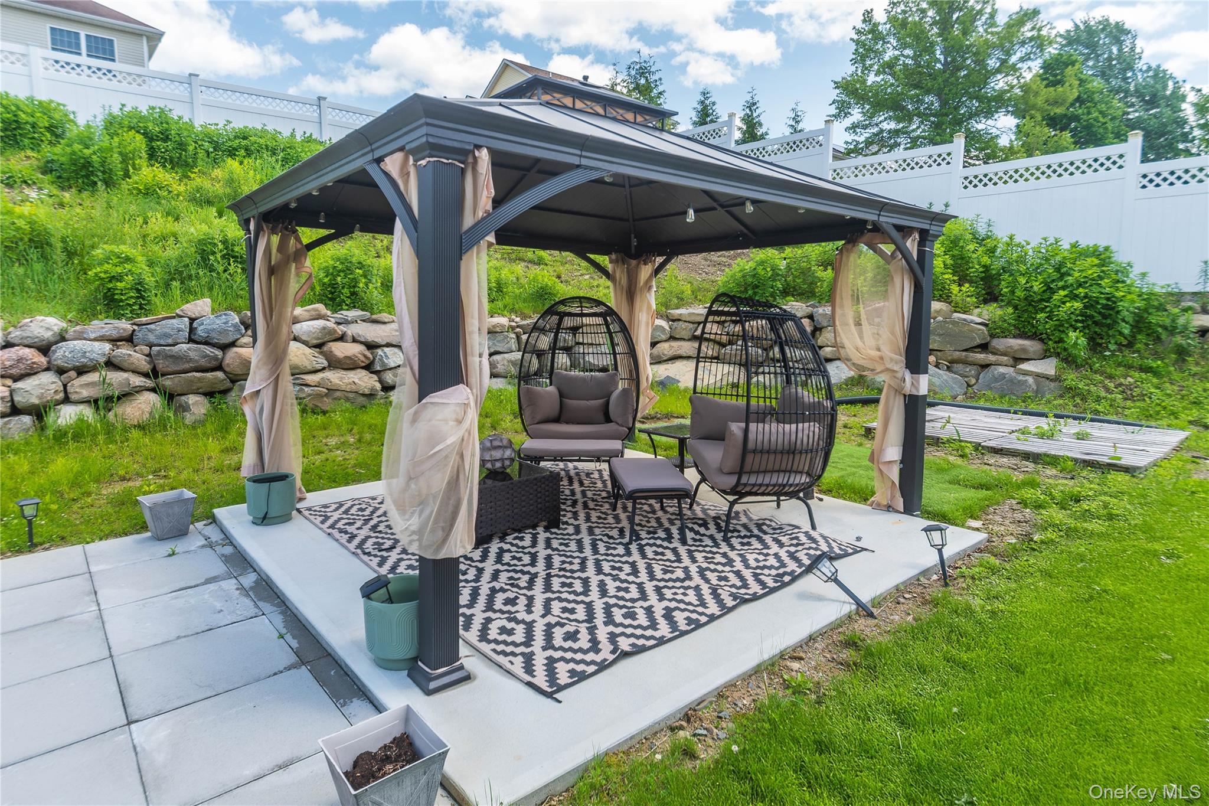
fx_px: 604
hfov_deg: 90.0
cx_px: 604
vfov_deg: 67.4
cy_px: 403
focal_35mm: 18
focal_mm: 12
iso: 100
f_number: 6.3
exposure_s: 1/160
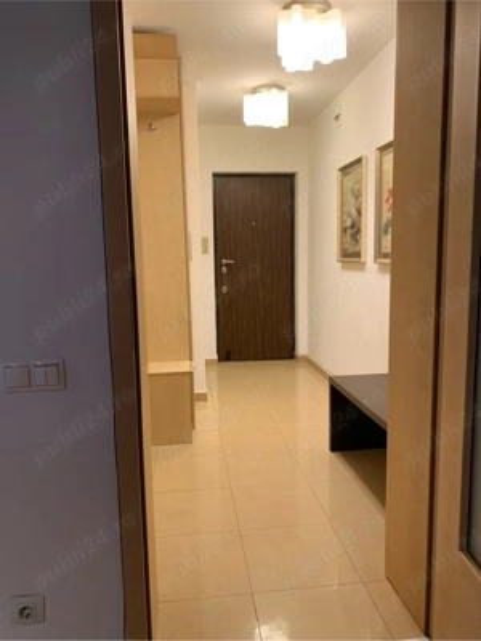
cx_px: 240
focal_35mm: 26
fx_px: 482
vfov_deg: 67.3
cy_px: 320
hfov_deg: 53.1
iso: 80
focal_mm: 4.25
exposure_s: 1/50
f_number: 1.8
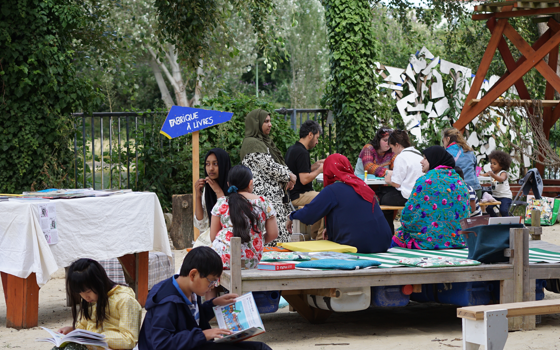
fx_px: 1801
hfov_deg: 17.7
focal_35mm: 118
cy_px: 185
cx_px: 294
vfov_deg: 11.1
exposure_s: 1/320
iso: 200
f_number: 5
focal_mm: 70
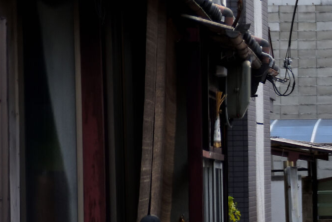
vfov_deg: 3.7
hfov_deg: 5.4
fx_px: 3458
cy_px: 126
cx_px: 587
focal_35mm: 375
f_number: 5
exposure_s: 1/1250
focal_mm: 105
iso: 500
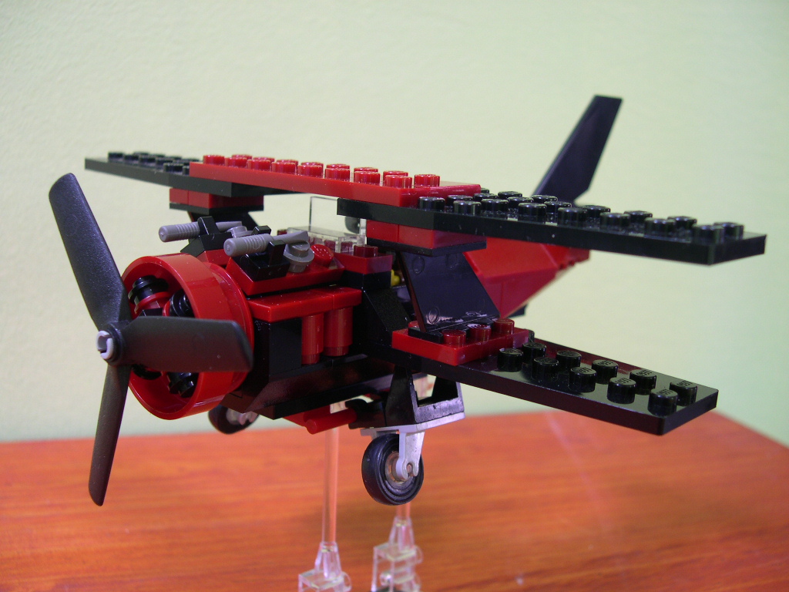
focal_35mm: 38
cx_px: 394
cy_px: 296
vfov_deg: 37.7
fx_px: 866
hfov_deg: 49.0
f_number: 2.8
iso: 100
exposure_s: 1/7.1
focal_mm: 8
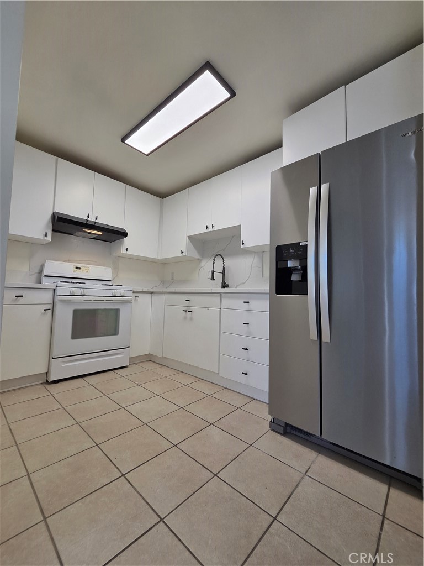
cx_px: 212
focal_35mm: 13
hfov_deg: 89.9
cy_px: 283
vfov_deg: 106.2
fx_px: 212
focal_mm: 2.2
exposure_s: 1/120
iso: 100
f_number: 2.2
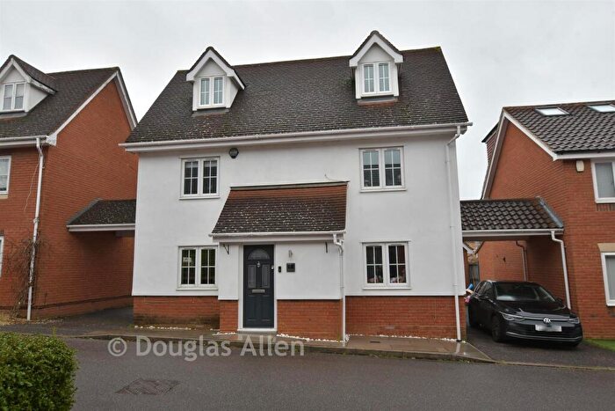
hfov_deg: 73.7
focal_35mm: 24
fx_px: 410
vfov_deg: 53.2
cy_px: 206
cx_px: 308
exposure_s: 1/13
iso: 125
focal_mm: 16
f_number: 8
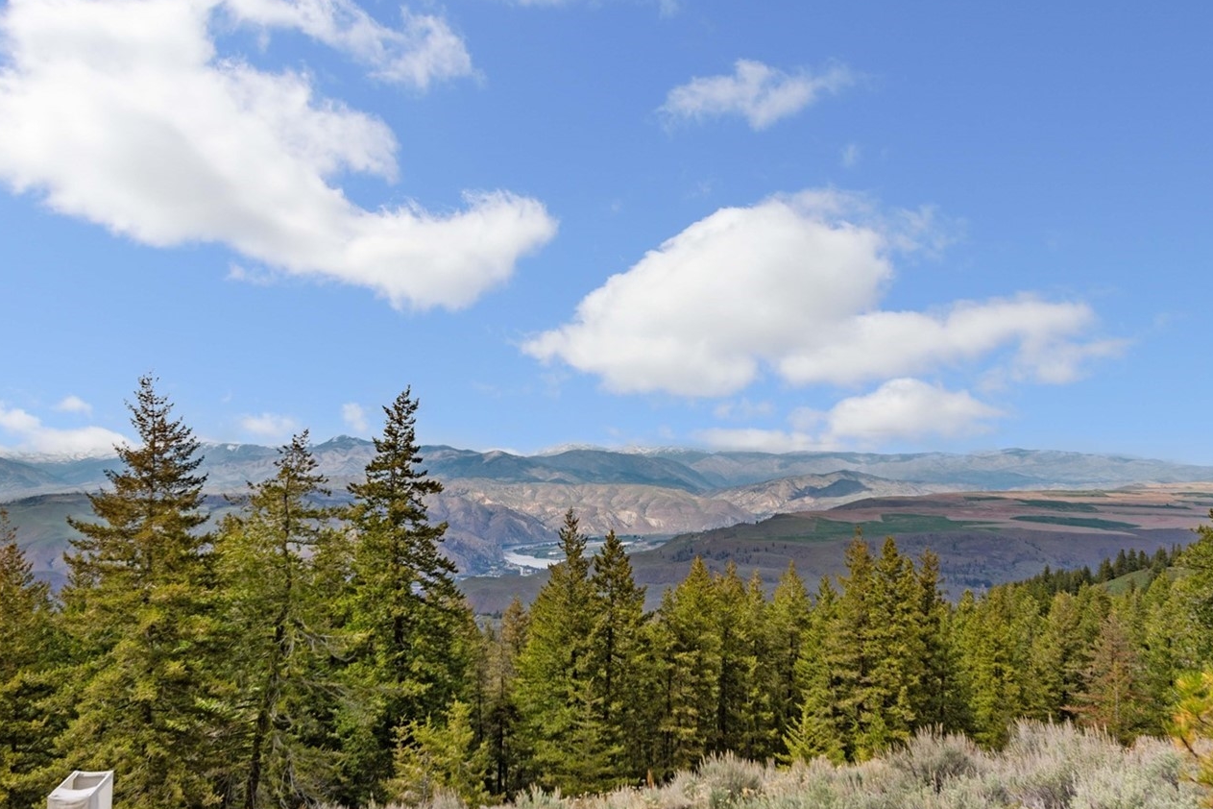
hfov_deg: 50.7
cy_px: 441
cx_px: 610
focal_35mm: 38
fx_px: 1280
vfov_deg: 35.0
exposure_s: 1/1600
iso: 100
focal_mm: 30
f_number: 7.1
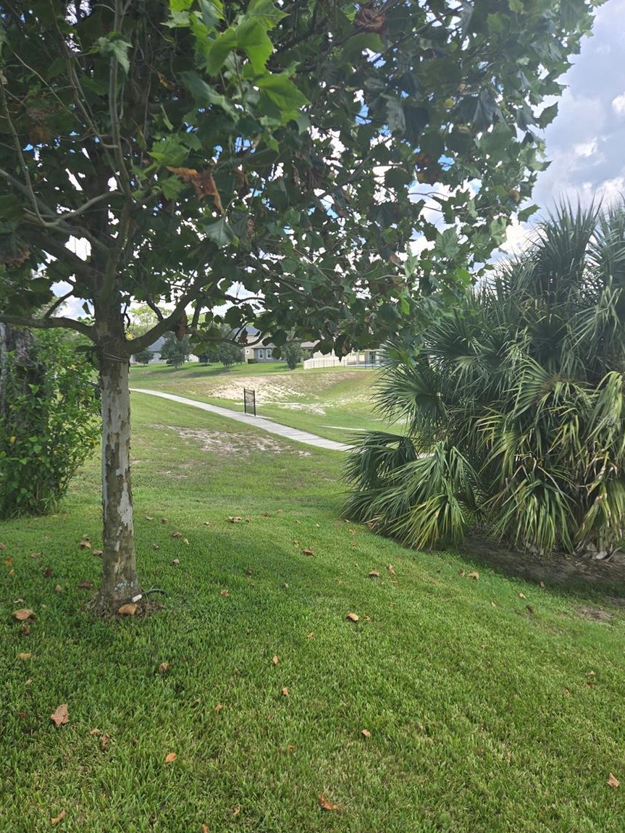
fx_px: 578
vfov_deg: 71.6
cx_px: 322
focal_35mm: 24
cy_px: 420
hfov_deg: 56.8
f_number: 1.8
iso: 25
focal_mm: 5.4
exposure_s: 1/692
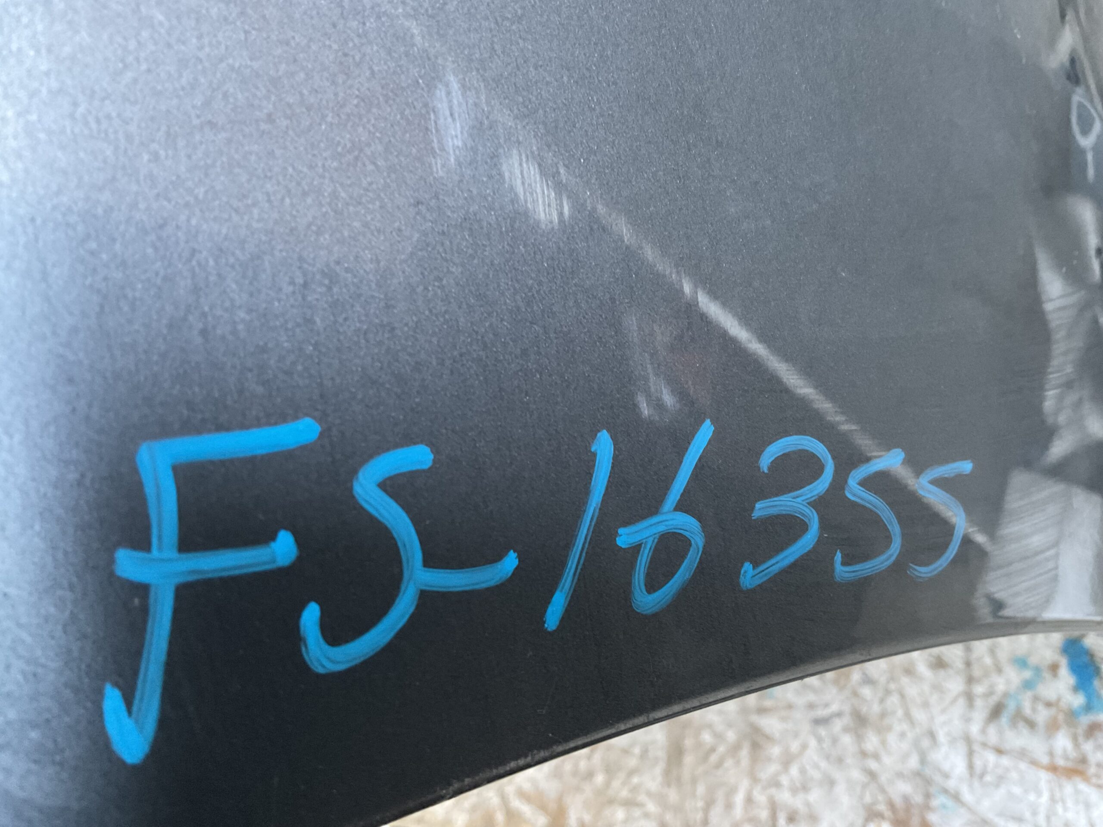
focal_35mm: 29
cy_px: 414
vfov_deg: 48.2
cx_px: 552
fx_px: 924
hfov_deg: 61.7
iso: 250
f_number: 1.8
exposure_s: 1/40
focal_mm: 3
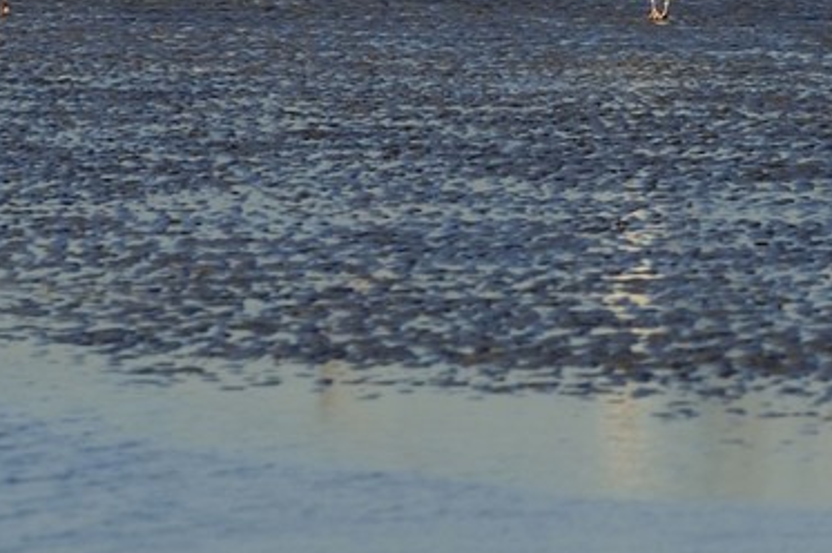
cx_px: 1689
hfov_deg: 2.4
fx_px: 19835
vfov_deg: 1.6
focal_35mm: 859
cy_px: -392
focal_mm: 200
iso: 200
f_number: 8
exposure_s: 1/500
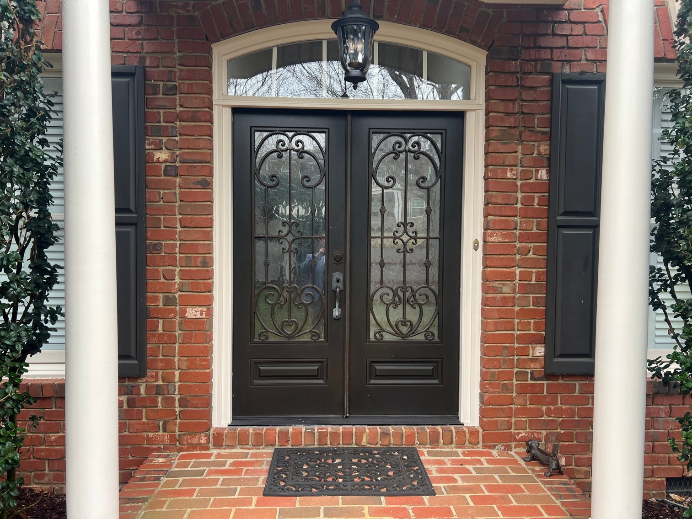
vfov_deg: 53.1
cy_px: 260
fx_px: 520
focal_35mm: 26
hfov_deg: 67.3
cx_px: 346
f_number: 1.5
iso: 50
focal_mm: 5.7
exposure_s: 1/121
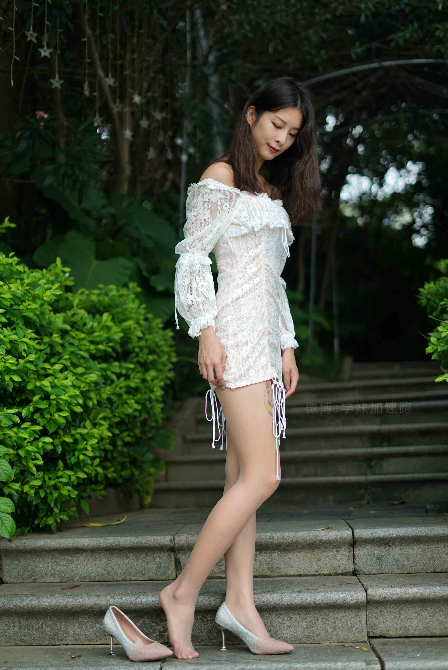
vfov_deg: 39.6
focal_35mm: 50
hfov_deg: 27.0
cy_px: 335
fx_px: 932
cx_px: 224
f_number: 2
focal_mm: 50
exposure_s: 1/2500
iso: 200
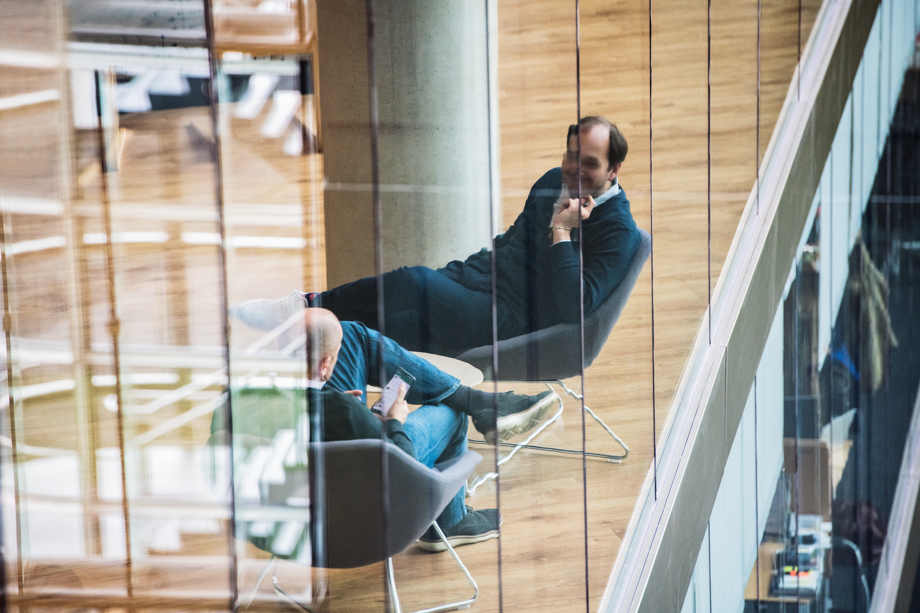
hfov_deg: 10.5
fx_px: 4983
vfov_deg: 7.0
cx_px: 460
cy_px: 306
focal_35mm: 195
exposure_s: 1/200
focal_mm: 195
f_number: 4.5
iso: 1600
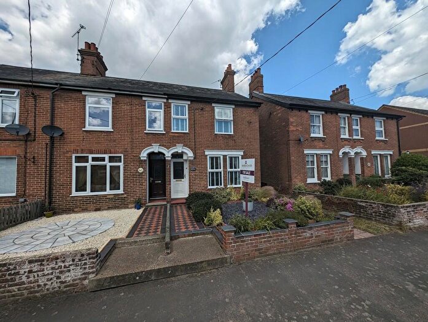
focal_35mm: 12
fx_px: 149
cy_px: 161
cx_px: 214
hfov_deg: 110.4
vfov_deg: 94.7
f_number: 1.95
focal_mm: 2.23
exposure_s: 1/2119
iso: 41
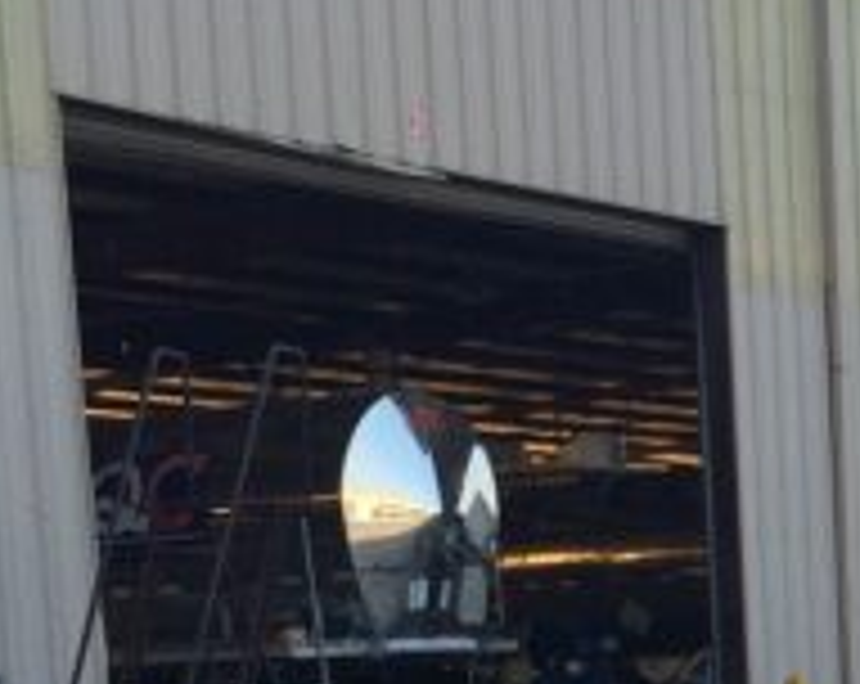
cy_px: 1102
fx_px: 2997
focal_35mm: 118
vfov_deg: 12.3
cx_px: 1130
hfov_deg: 15.5
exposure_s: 1/526
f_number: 2.2
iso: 32
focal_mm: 4.12
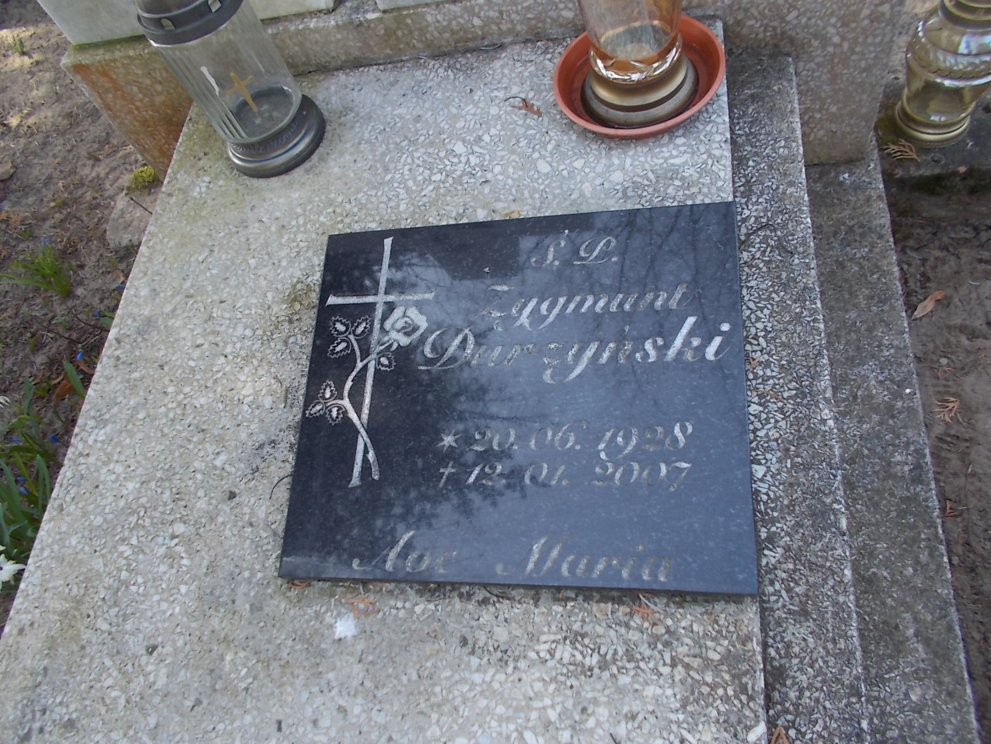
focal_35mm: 26
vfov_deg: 53.1
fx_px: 744
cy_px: 372
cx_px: 496
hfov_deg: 67.3
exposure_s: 1/100
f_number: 3.2
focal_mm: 4.6
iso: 80
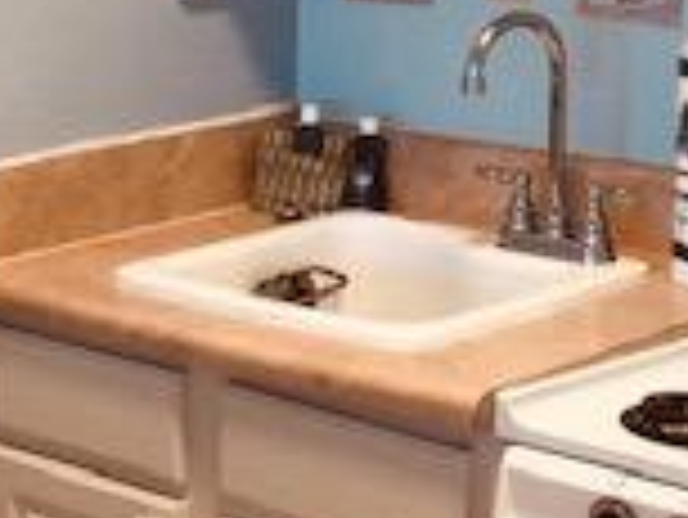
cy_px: 293
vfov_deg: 12.7
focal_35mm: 117
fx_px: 2327
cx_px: 13
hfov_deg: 16.5
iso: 32
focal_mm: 3.99
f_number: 1.8
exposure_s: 1/30
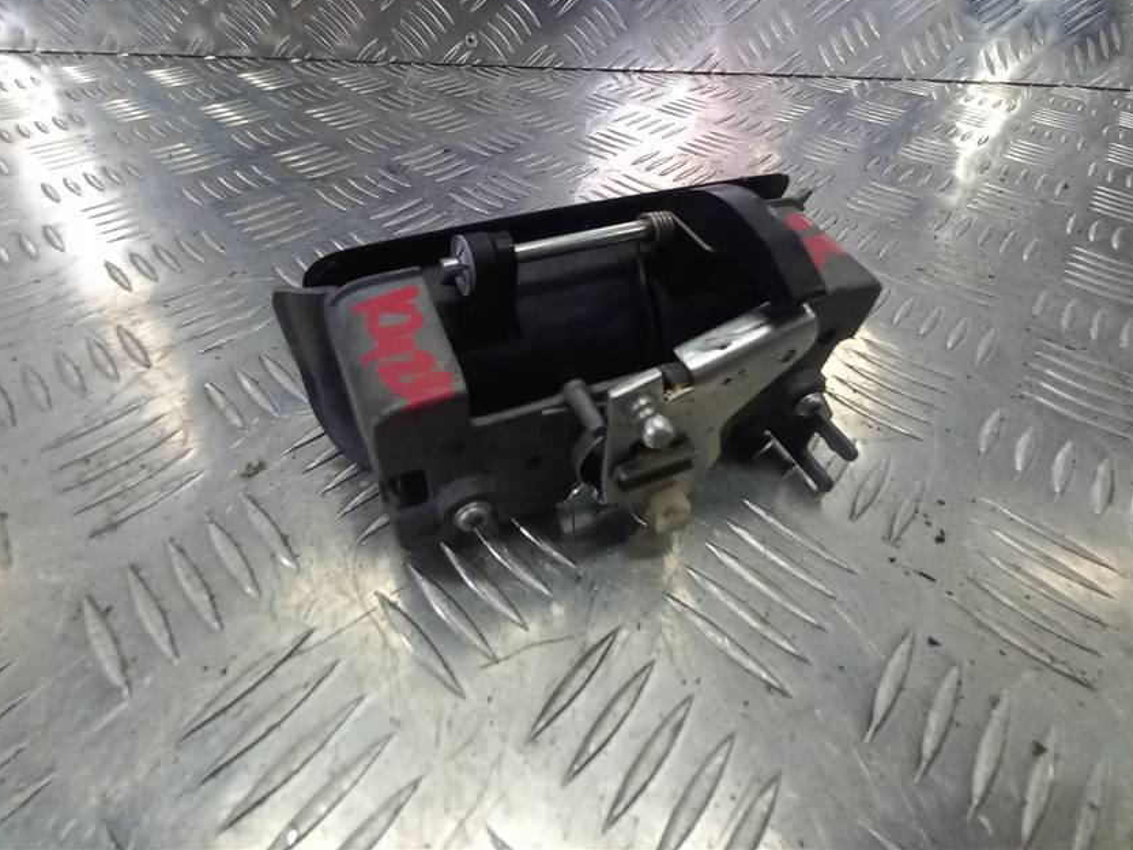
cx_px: 509
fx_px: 524
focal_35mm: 16
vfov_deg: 77.0
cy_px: 328
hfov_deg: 94.2
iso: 64
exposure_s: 1/100
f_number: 2.2
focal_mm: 1.42
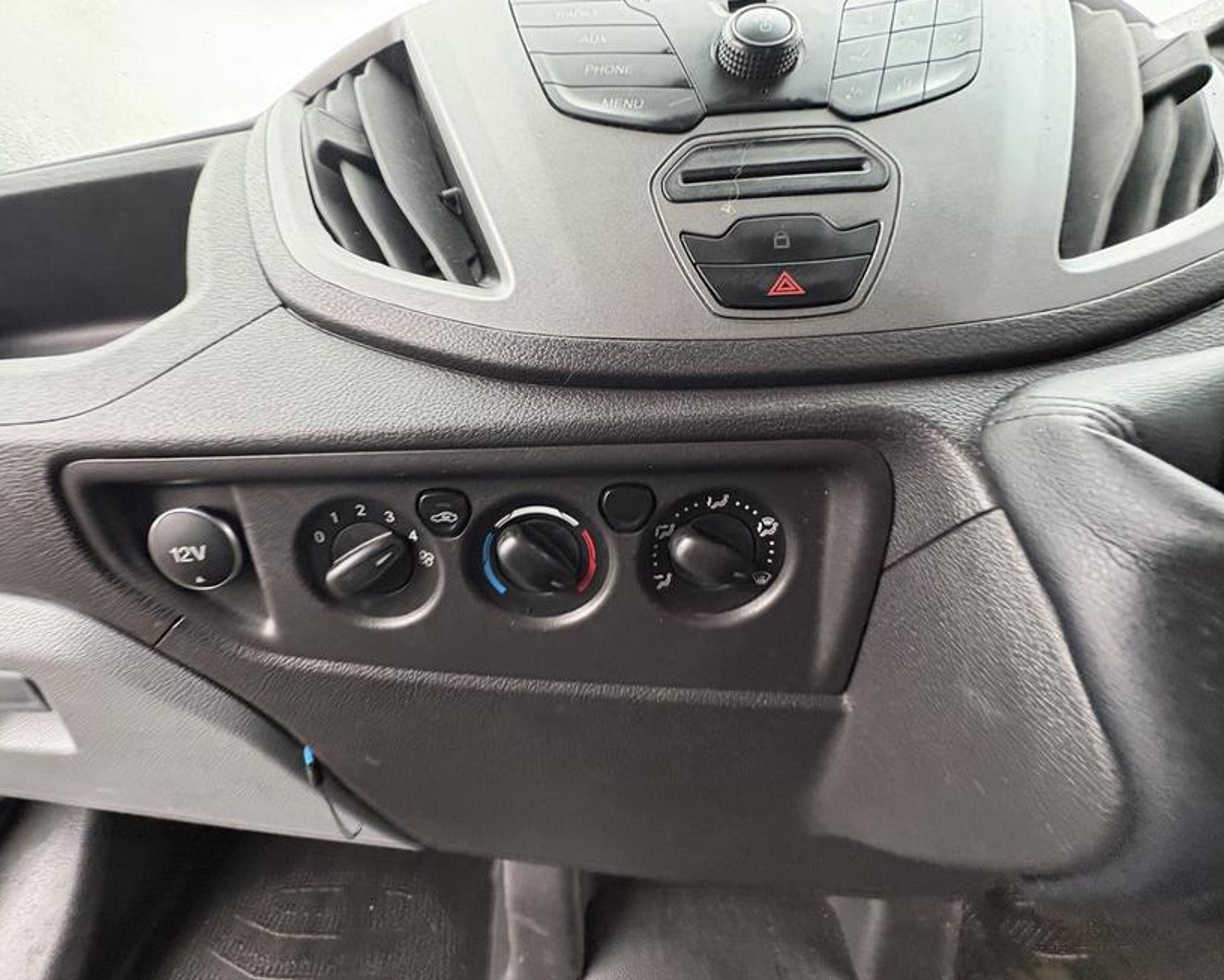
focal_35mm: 15
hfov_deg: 96.5
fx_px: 543
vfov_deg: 84.0
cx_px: 558
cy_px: 498
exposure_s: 1/60
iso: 500
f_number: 2.2
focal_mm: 2.22
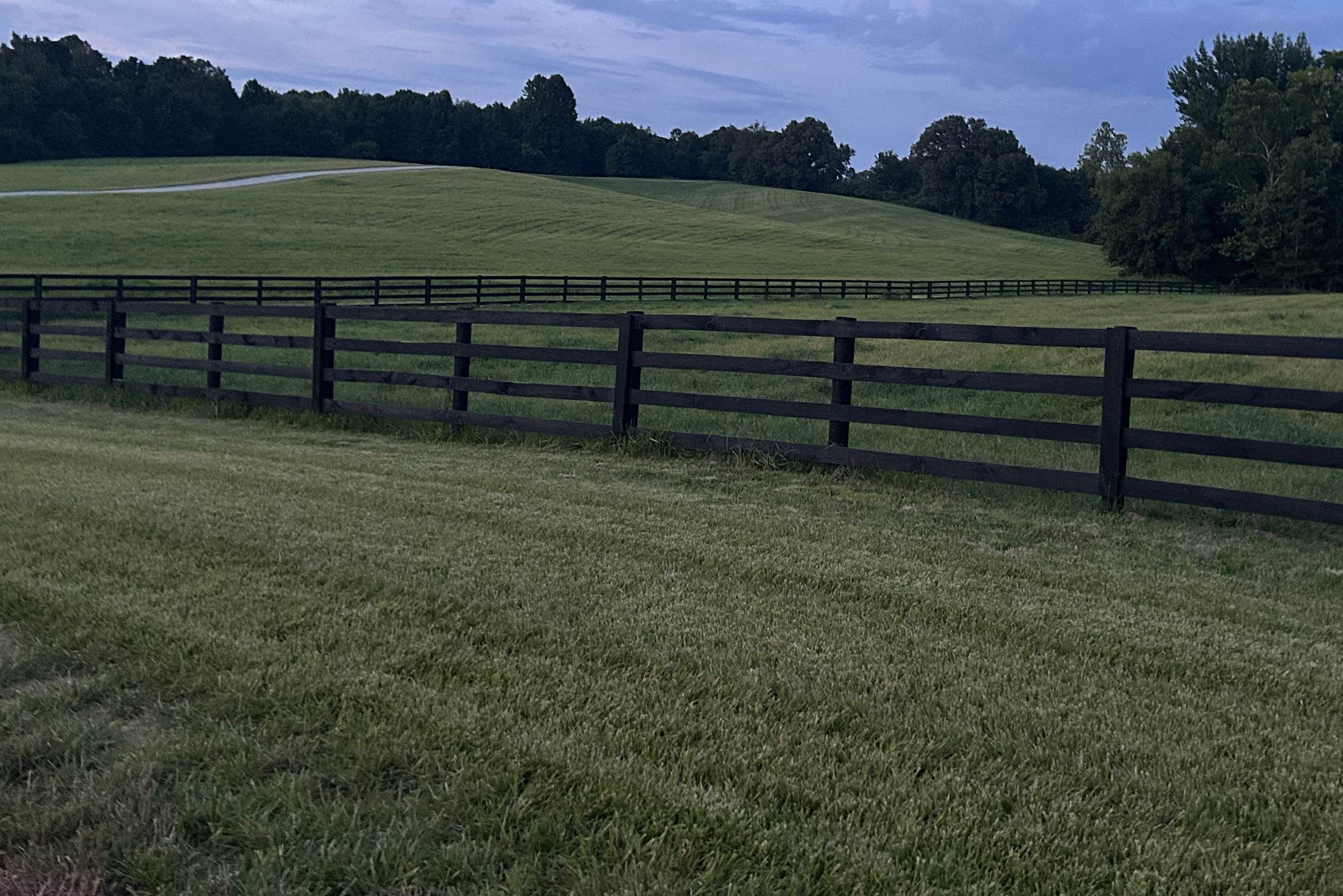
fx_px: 1380
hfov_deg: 51.5
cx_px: 810
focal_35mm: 37
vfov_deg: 35.4
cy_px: 265
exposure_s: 1/33
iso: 640
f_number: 1.5
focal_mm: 5.7
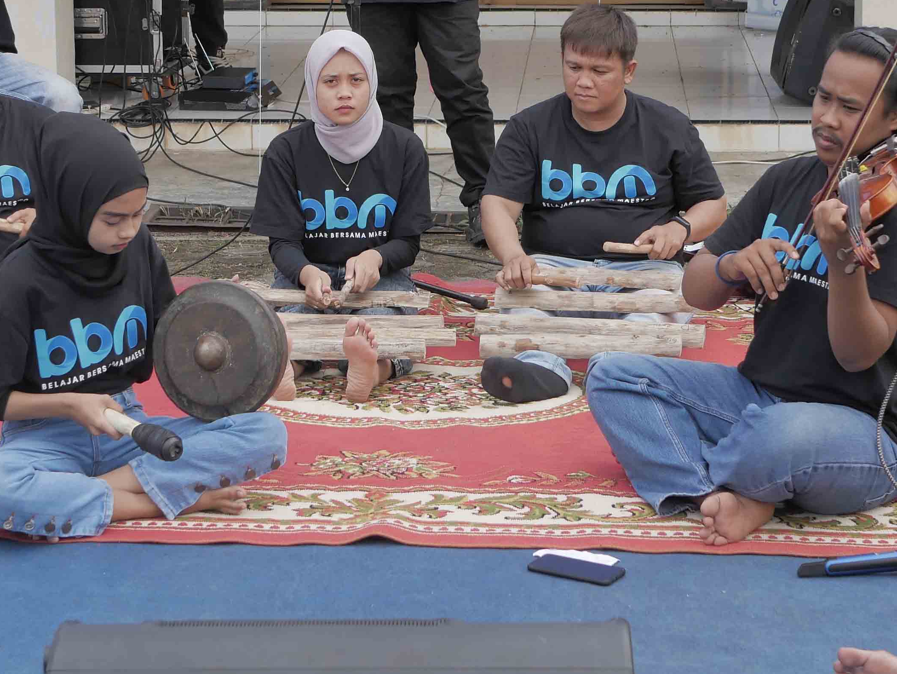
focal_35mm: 109
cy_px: 84
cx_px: 451
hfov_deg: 18.0
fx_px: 2826
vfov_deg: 13.5
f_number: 4
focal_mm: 25
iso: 200
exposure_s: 1/500
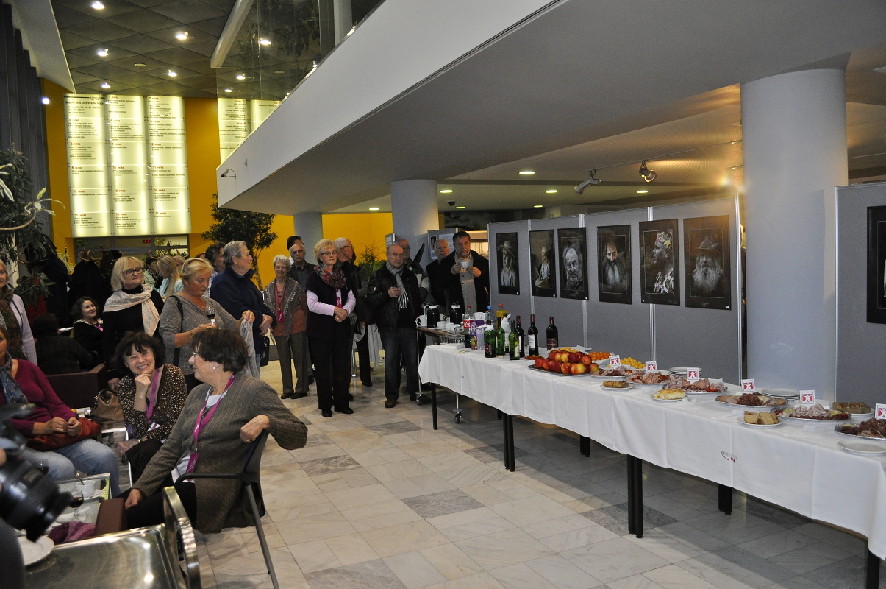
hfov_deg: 65.5
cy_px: 299
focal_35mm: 28
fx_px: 688
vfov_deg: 46.3
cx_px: 448
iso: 800
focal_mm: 18
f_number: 3.5
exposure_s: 1/125
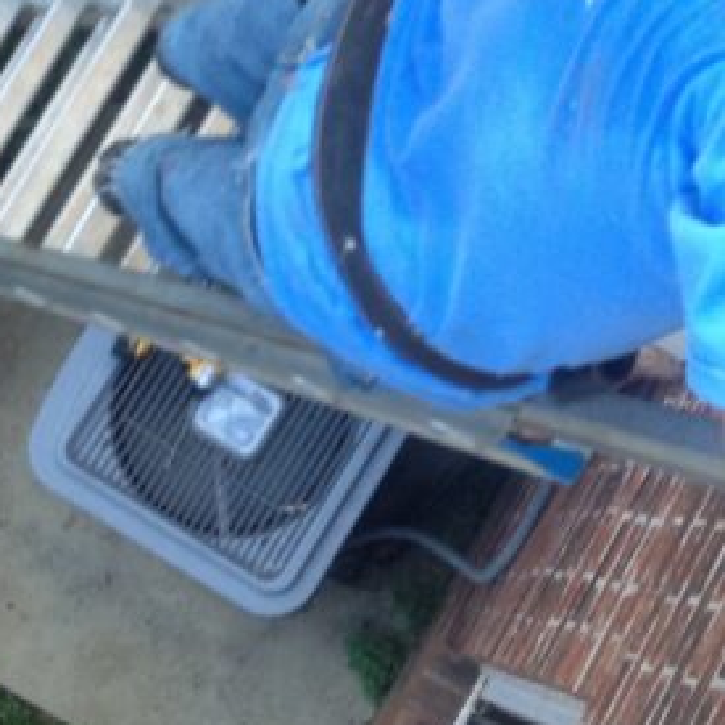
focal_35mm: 115
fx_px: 2725
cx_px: 601
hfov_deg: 15.0
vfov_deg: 14.7
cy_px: -105
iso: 64
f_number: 2.4
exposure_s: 1/40
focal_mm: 4.28
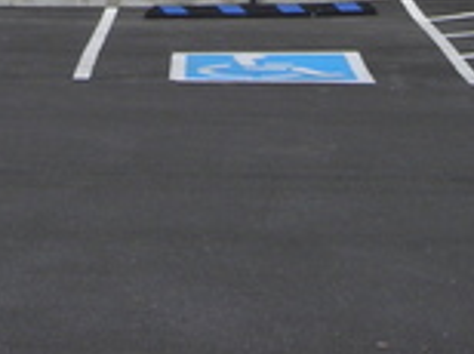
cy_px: -382
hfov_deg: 12.5
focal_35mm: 158
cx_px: 86
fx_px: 2160
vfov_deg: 8.8
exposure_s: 1/186
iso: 50
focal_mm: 6.3
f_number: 6.4
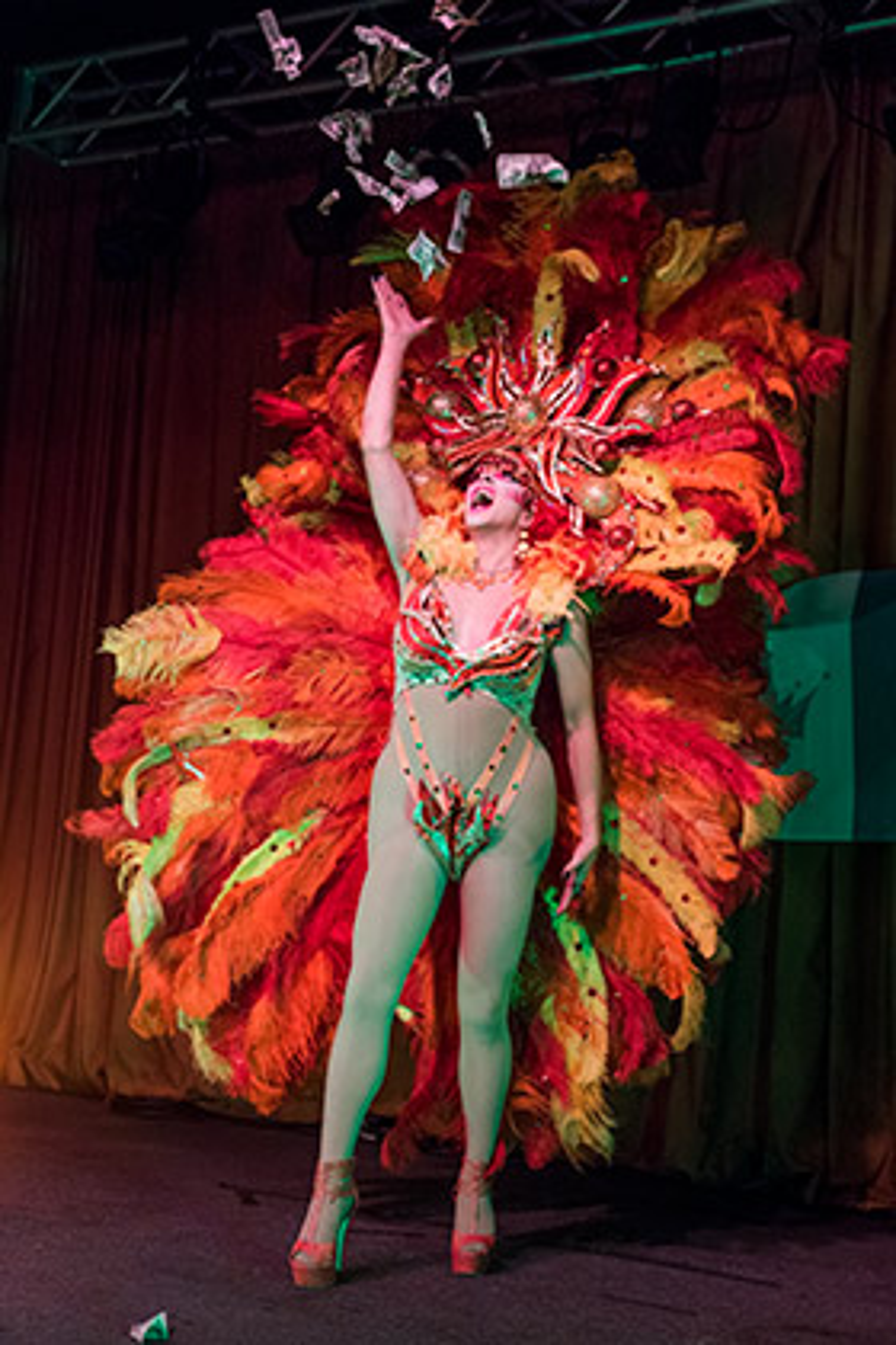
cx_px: 448
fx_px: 1717
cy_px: 672
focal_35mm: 46
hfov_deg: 29.2
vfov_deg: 42.7
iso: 1250
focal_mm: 46
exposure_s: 1/320
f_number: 5.6
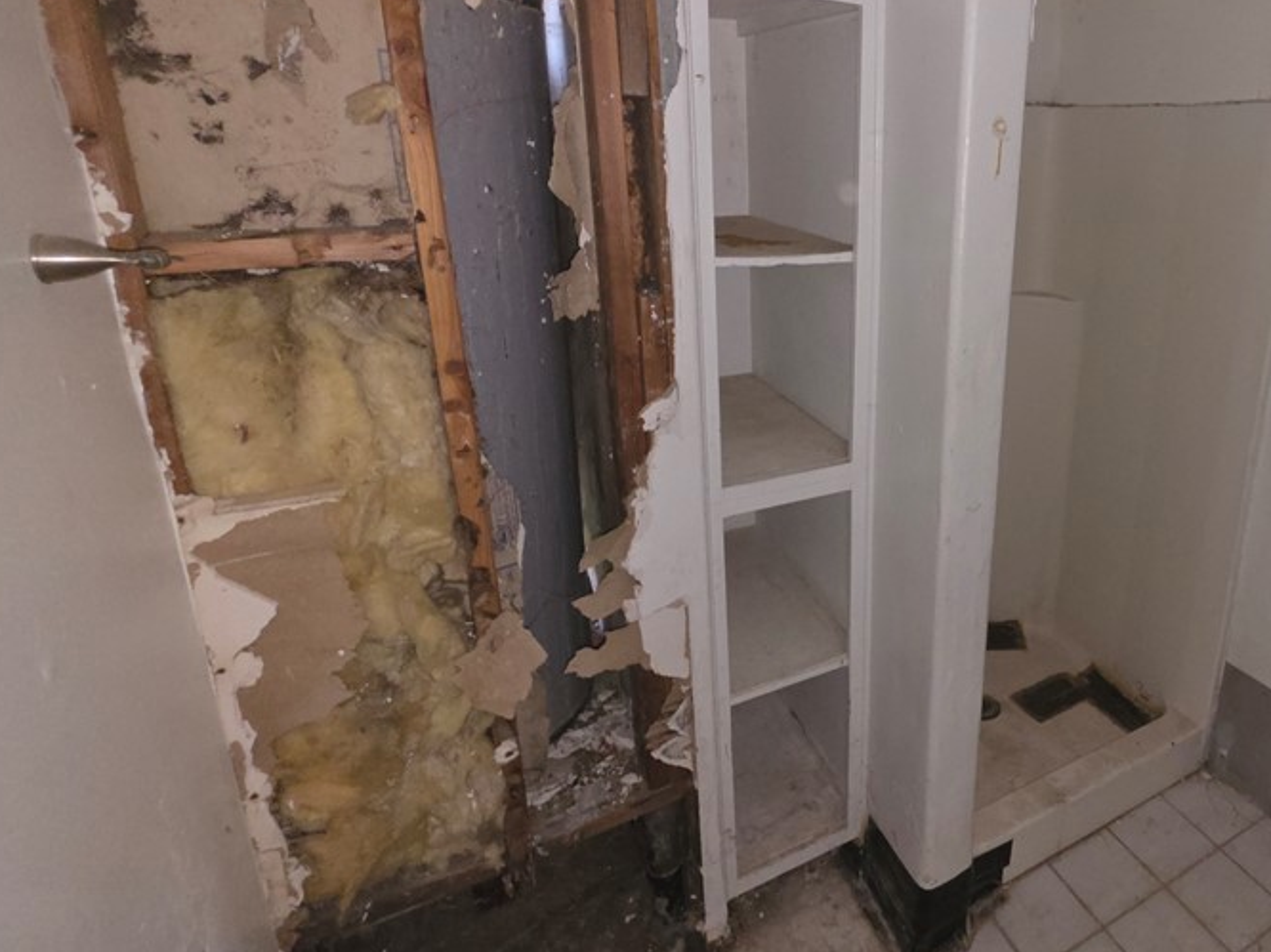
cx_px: 950
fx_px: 734
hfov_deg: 75.9
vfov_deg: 65.3
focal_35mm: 20
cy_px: 376
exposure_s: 1/45.6
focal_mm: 2.2
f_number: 1.9
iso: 200
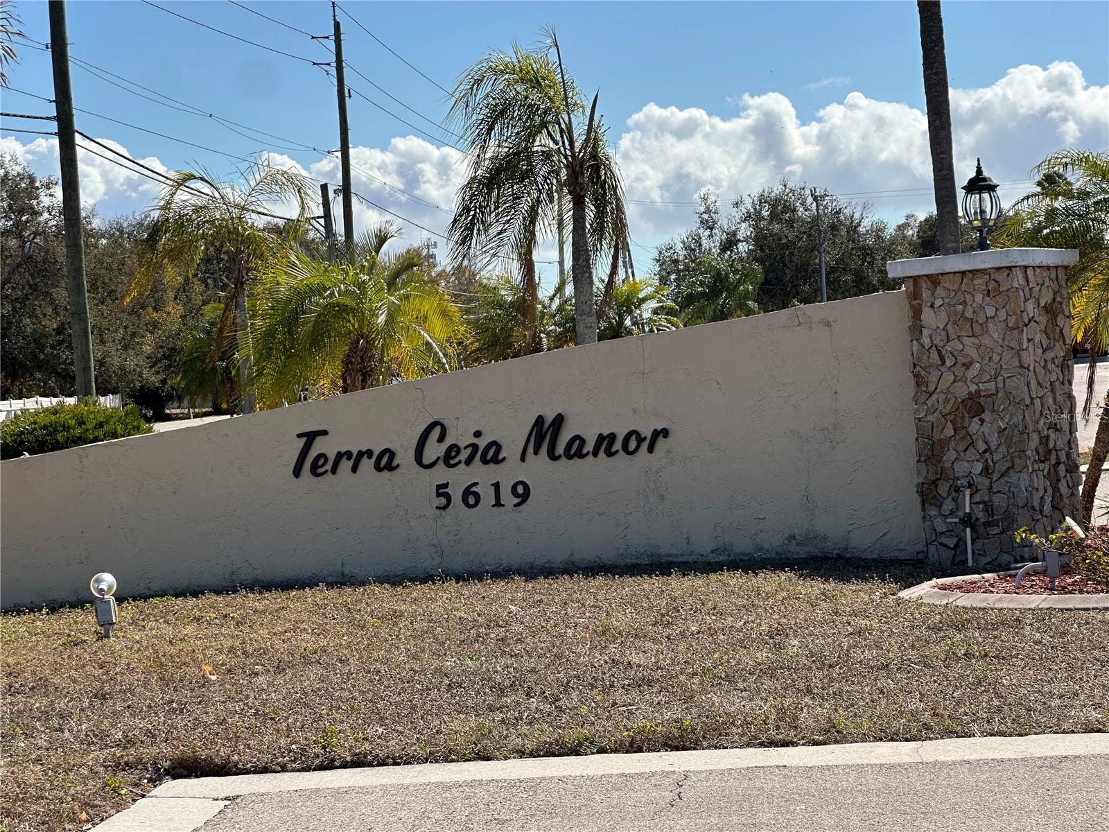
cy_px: 416
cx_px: 554
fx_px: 2467
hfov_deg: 25.3
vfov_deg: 19.1
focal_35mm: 77
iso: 32
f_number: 2.8
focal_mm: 9
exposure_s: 1/995
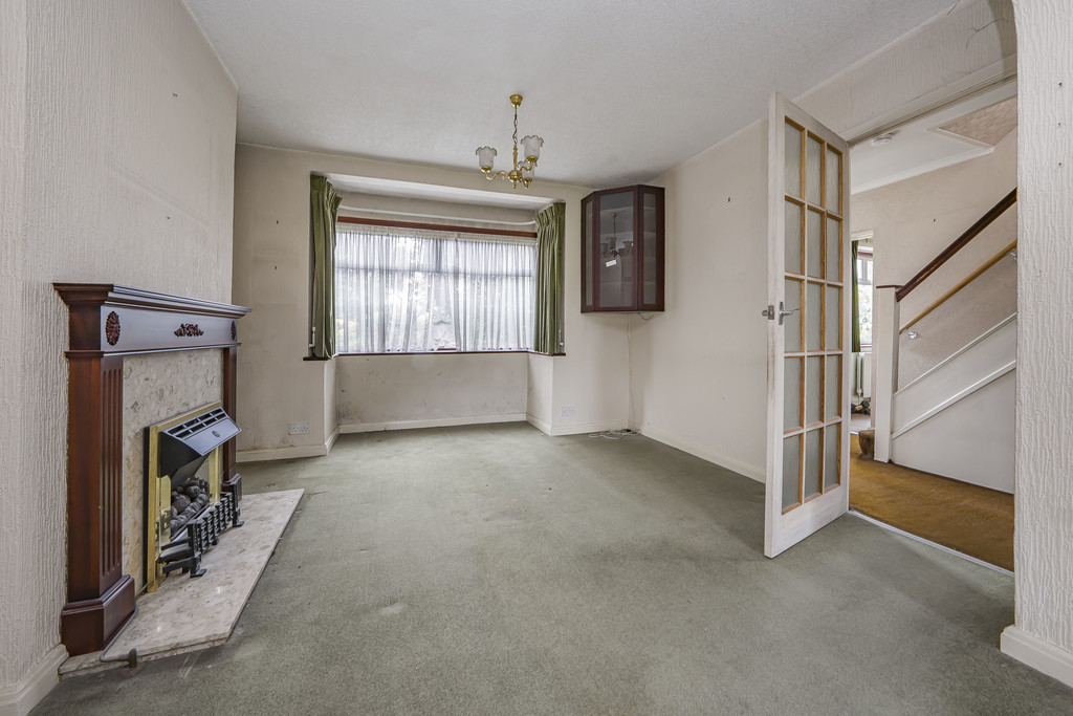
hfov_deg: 112.6
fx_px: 358
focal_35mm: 12
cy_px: 358
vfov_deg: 90.0
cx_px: 536
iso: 320
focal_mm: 12
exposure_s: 1/3
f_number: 9
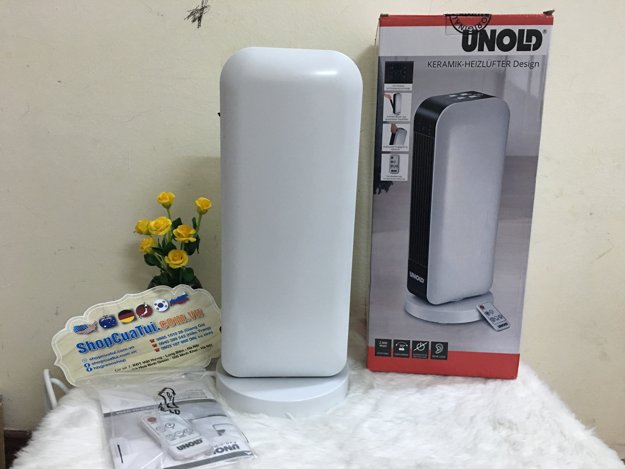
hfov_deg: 61.7
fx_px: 524
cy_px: 234
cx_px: 312
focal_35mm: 29
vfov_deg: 48.2
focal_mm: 4.15
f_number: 2.2
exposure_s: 1/17
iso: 125
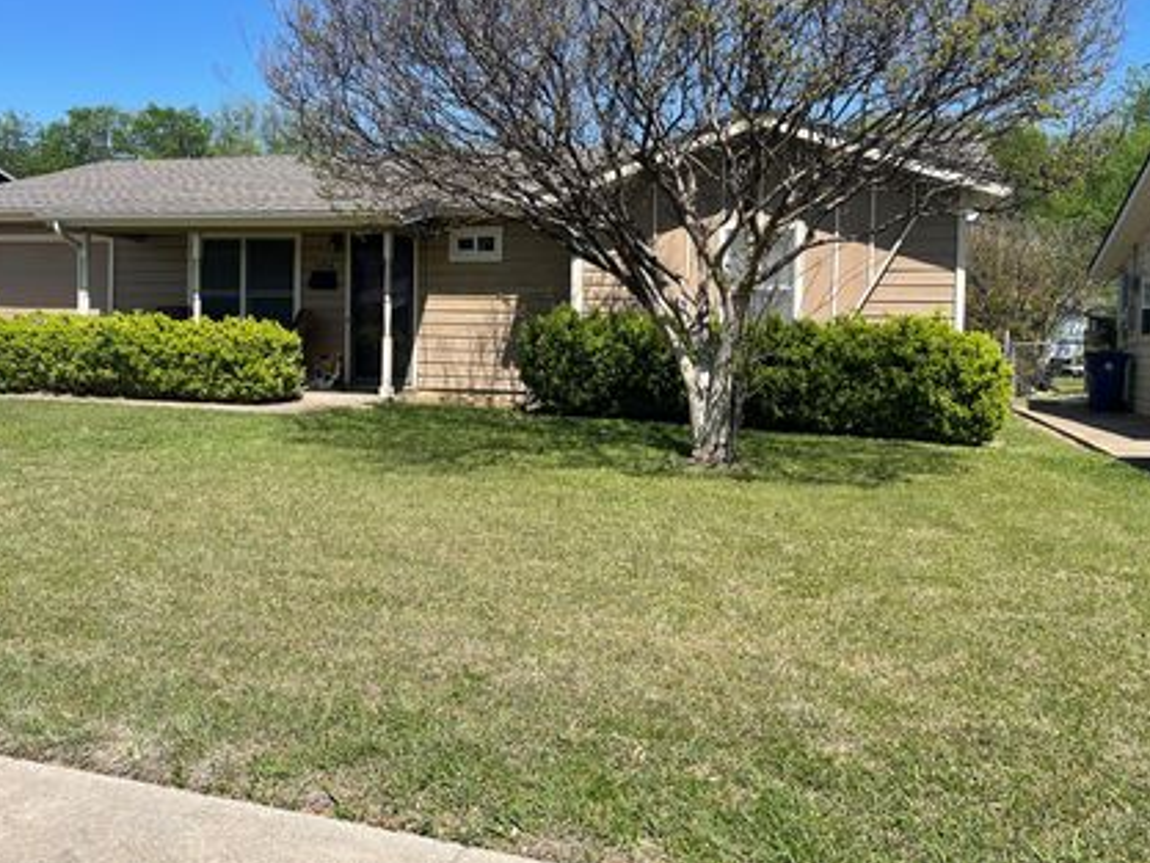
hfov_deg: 59.9
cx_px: 538
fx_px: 997
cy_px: 363
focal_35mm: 30
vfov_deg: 46.6
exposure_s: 1/2660
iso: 32
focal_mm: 5.1
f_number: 1.6
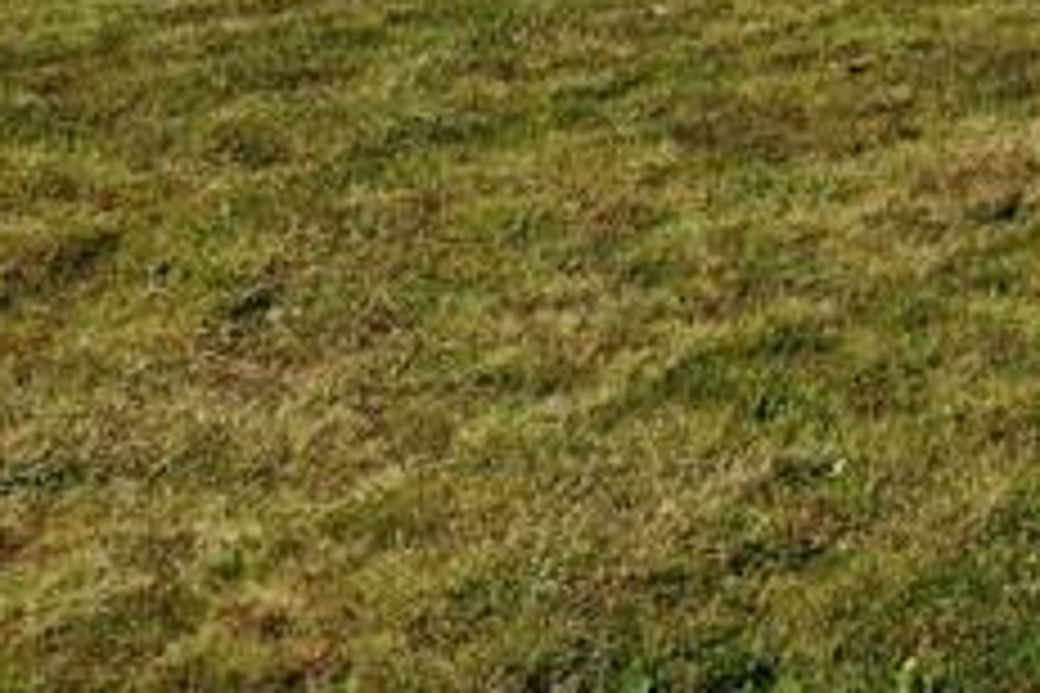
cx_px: 1535
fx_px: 2398
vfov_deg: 14.8
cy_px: -477
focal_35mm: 83
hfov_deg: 21.0
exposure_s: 1/2216
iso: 50
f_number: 1.8
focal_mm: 6.4
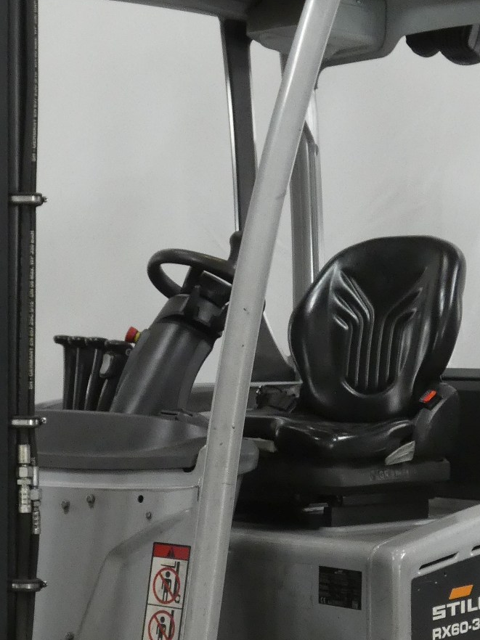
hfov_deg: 15.1
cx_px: 166
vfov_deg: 20.0
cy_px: 423
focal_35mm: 98
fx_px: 1813
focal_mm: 6.5
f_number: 3.5
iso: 400
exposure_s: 1/80
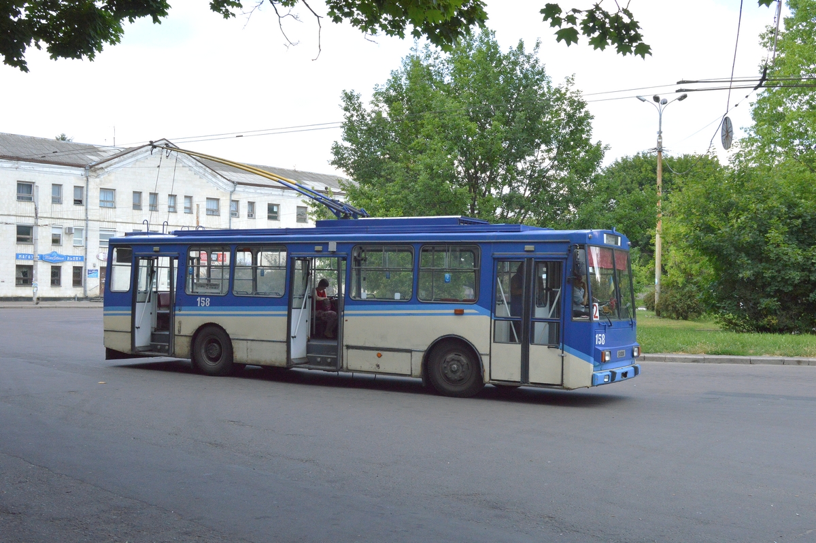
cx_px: 408
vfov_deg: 34.2
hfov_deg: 49.6
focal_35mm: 39
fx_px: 883
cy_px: 272
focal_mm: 26
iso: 800
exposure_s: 1/500
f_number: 11
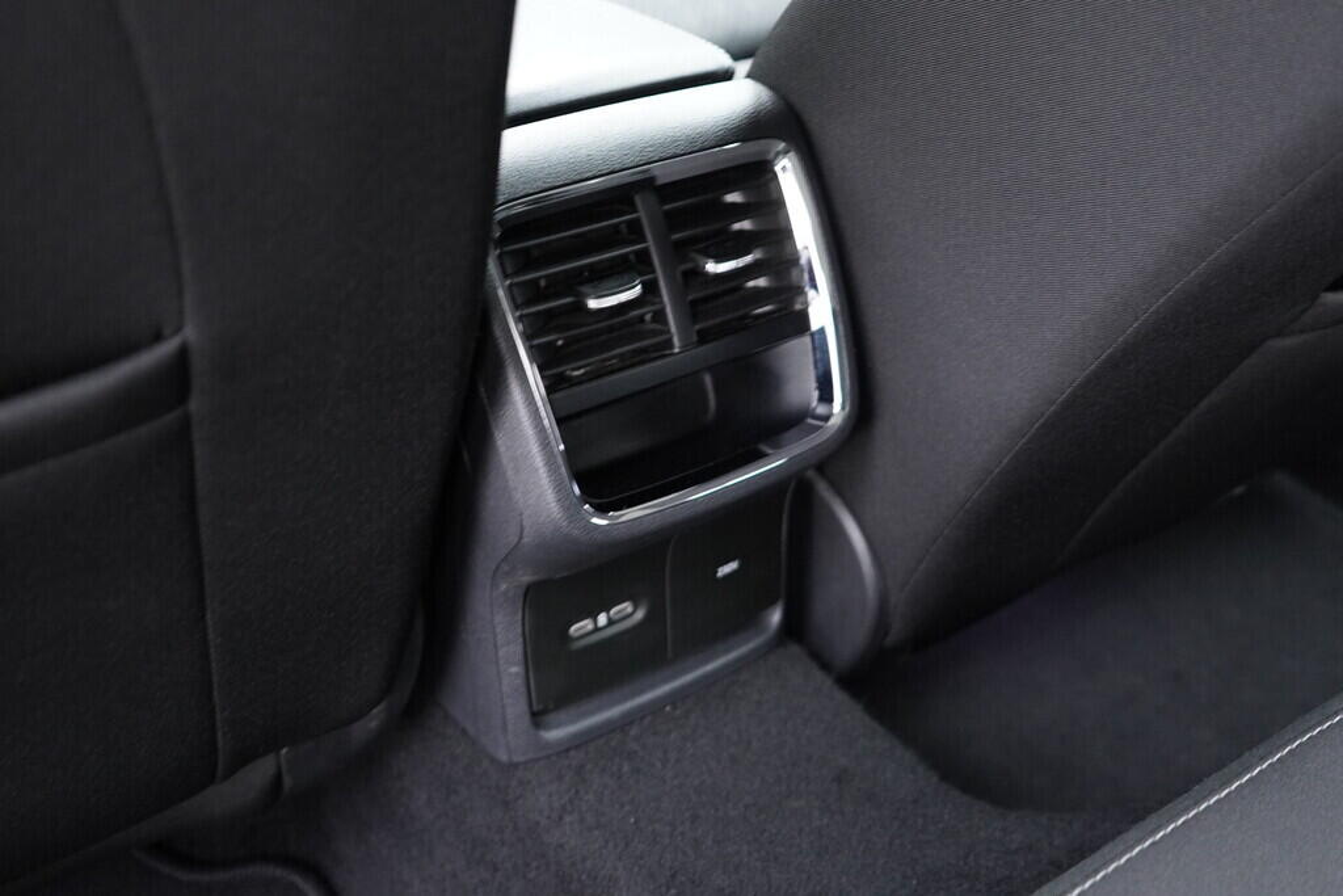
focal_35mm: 36
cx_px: 672
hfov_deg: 53.1
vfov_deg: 36.9
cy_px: 448
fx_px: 1343
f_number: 2.8
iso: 1600
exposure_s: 1/40
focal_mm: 24
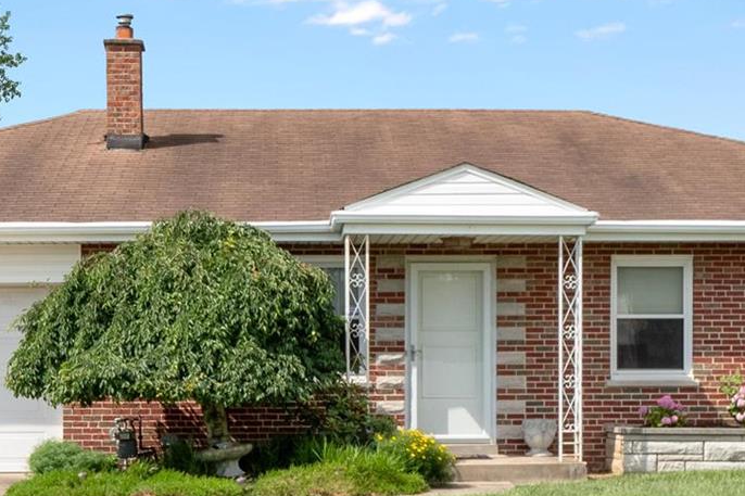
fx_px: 1448
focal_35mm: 70
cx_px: 330
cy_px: 407
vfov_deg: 19.2
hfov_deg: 28.8
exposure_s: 1/500
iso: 400
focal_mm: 15
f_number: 10
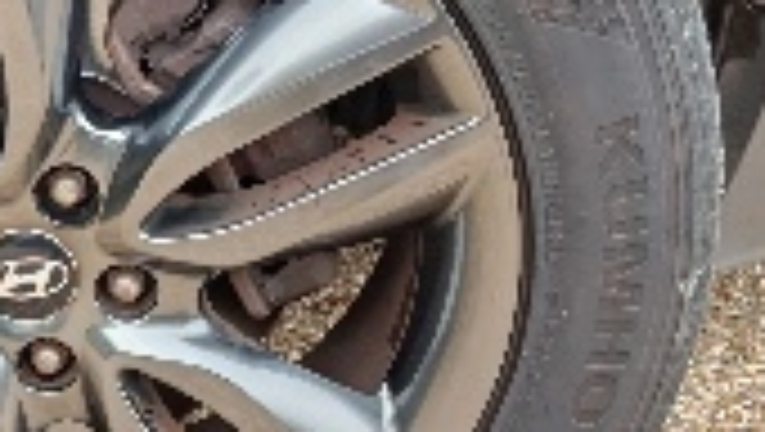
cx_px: 32
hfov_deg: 30.8
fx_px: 1299
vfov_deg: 18.9
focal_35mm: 64
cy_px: 243
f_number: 1.7
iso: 539
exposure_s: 1/100
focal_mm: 5.24
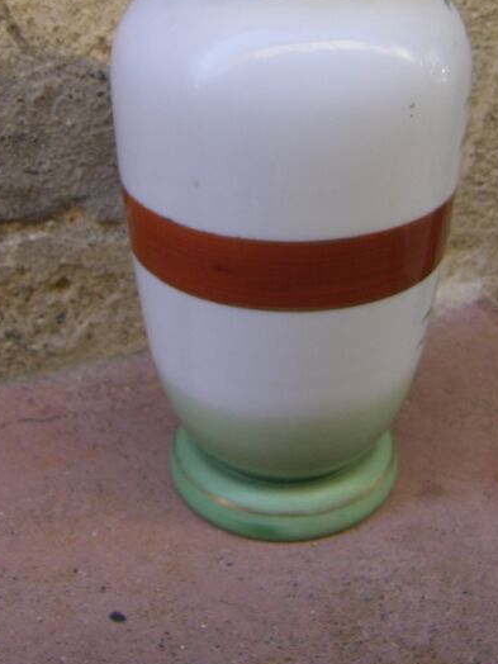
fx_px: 1113
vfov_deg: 33.0
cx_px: 223
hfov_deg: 25.2
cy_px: 227
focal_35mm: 58
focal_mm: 6.3
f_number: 3.5
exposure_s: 1/100
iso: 160
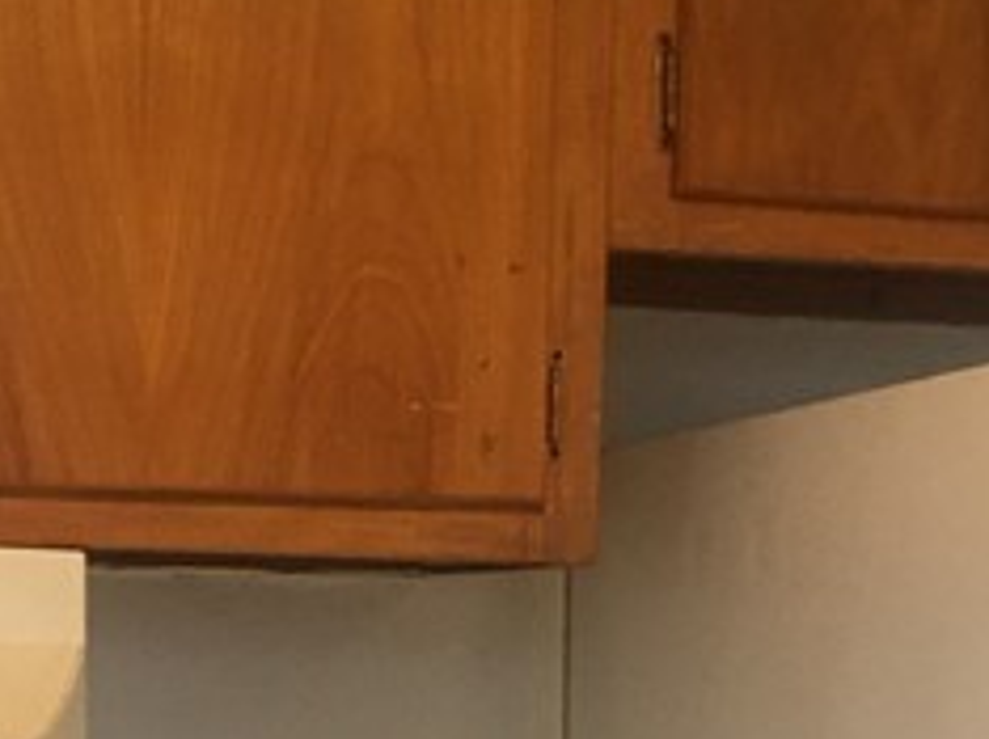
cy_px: 1330
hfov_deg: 15.5
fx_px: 3625
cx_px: 465
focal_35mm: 127
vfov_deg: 10.9
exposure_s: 1/15
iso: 40
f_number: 2.2
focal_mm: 4.15
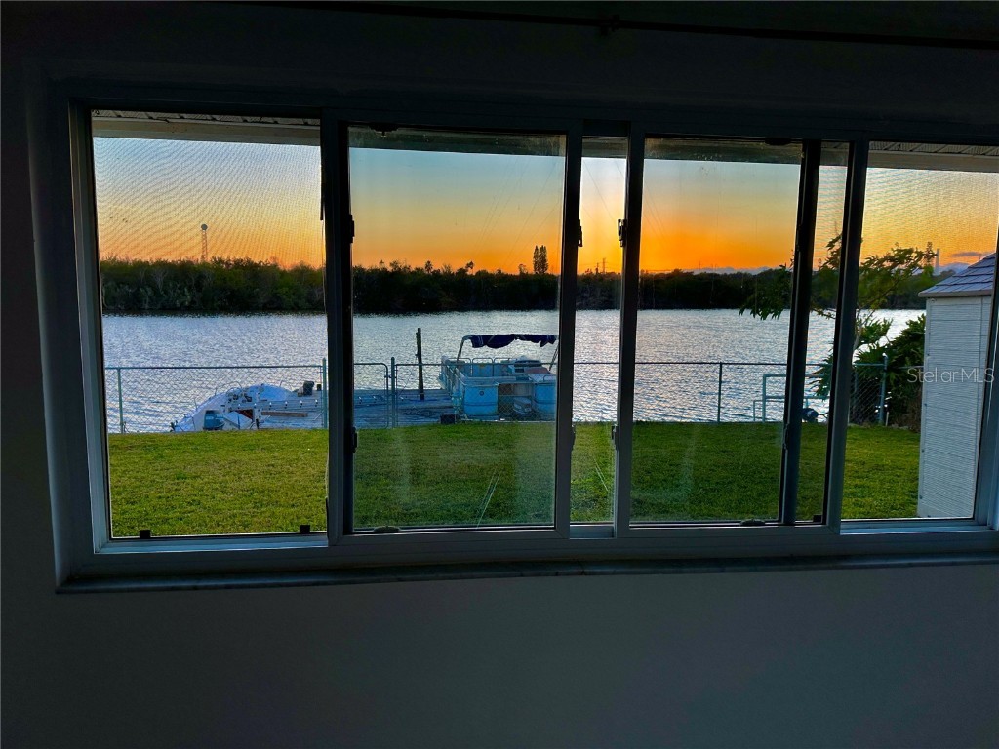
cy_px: 374
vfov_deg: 56.8
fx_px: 693
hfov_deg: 71.6
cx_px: 500
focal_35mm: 24
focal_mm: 6.86
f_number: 1.78
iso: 80
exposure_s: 1/564
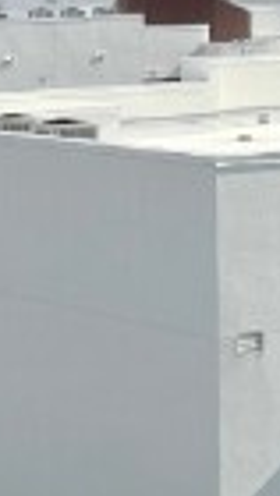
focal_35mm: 191
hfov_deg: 6.3
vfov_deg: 10.8
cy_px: -262
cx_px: 362
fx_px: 2515
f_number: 1.8
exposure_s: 1/6711
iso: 80
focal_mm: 6.8
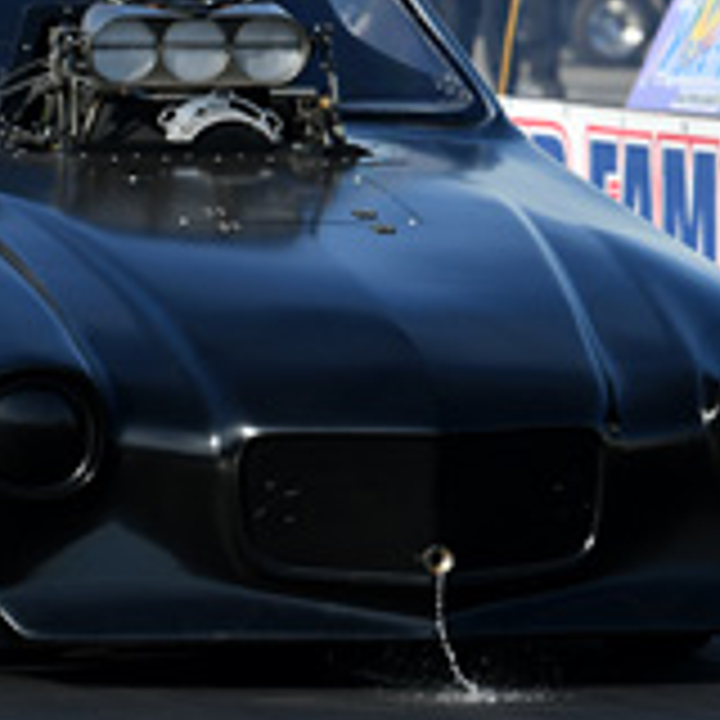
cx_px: 216
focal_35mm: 638
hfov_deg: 2.7
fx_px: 15013
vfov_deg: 2.7
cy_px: 284
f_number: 5.6
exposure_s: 1/1000
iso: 160
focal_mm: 160
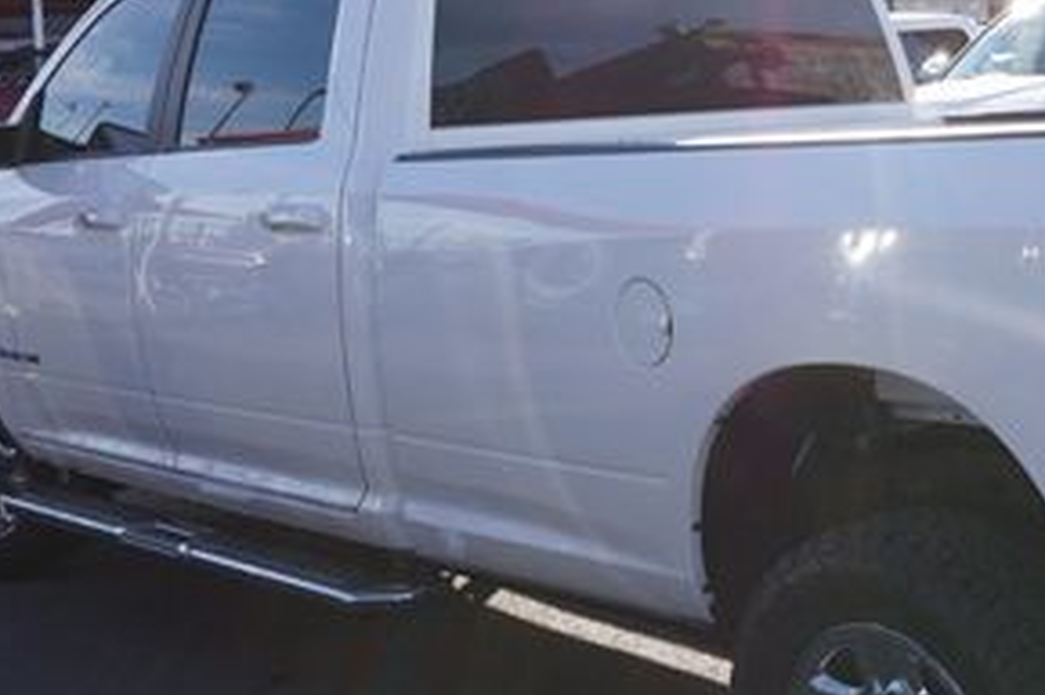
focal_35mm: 63
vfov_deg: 21.5
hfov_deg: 30.7
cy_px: 380
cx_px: 908
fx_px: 1830
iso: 100
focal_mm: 19
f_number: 9
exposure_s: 1/100
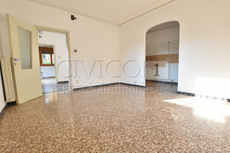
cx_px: 115
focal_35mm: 15
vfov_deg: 77.3
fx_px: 96
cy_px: 76
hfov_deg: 100.4
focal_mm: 10
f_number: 5.6
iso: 100
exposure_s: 1/20
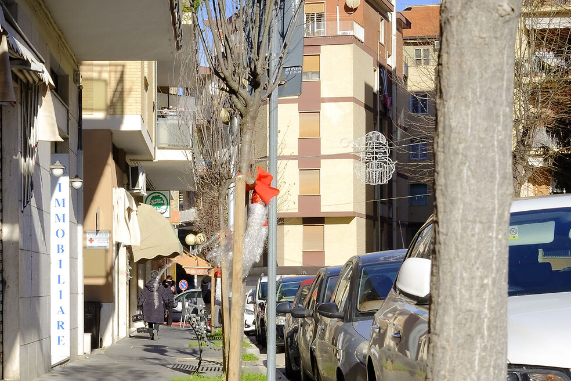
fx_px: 1586
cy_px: 333
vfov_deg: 13.6
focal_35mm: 100
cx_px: 205
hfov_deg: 20.4
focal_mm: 27
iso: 200
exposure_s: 1/200
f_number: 8
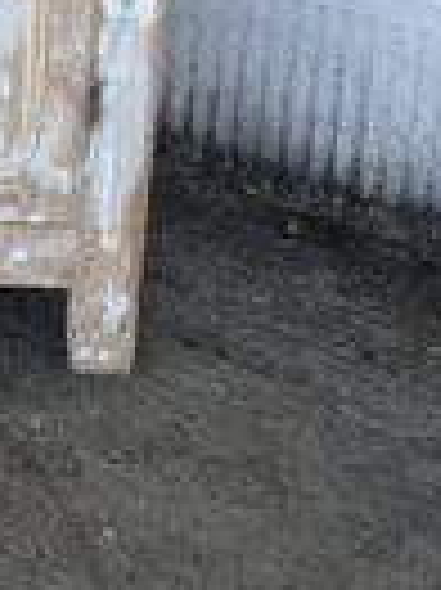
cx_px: -238
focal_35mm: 116
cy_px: -311
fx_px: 1974
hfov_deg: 12.1
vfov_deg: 15.6
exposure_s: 1/245
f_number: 1.89
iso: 81
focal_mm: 5.43
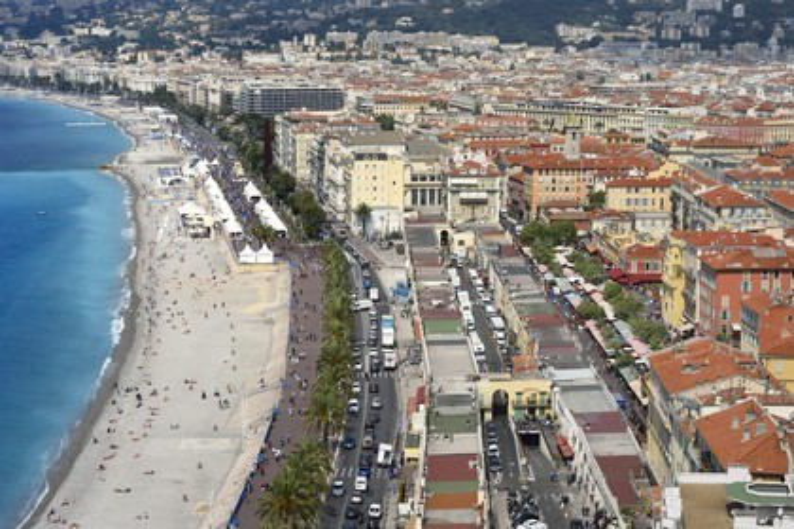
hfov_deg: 28.8
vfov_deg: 19.5
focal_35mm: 70
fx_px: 1544
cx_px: 397
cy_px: 264
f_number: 16
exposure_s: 1/250
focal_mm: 70
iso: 200
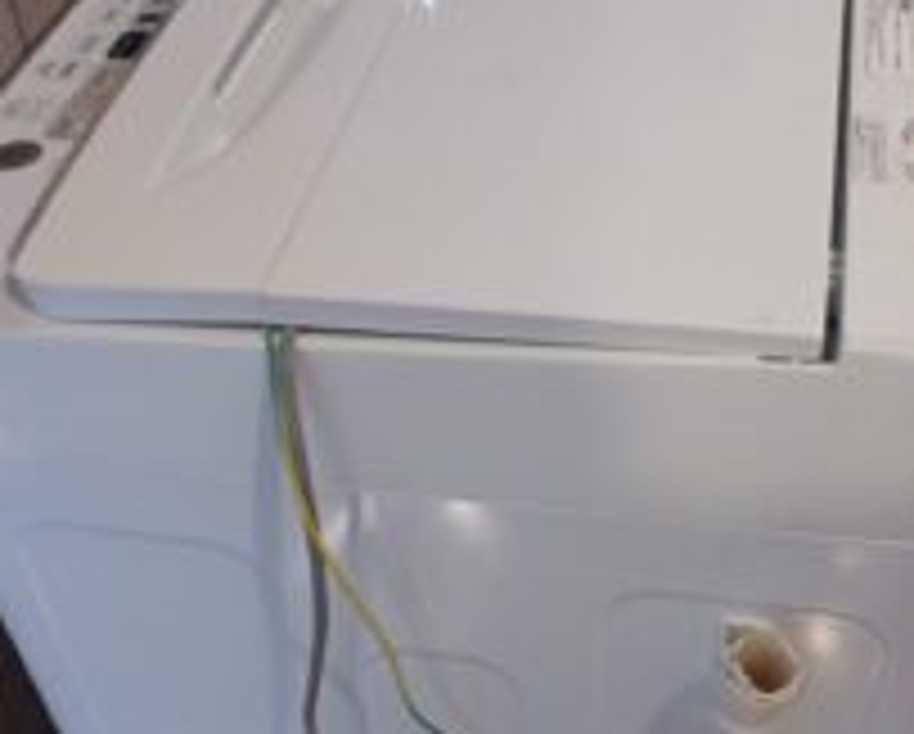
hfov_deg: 38.7
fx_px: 1300
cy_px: 567
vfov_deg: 30.9
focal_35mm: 48
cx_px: 495
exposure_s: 1/15
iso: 1250
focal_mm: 4.6
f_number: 1.8
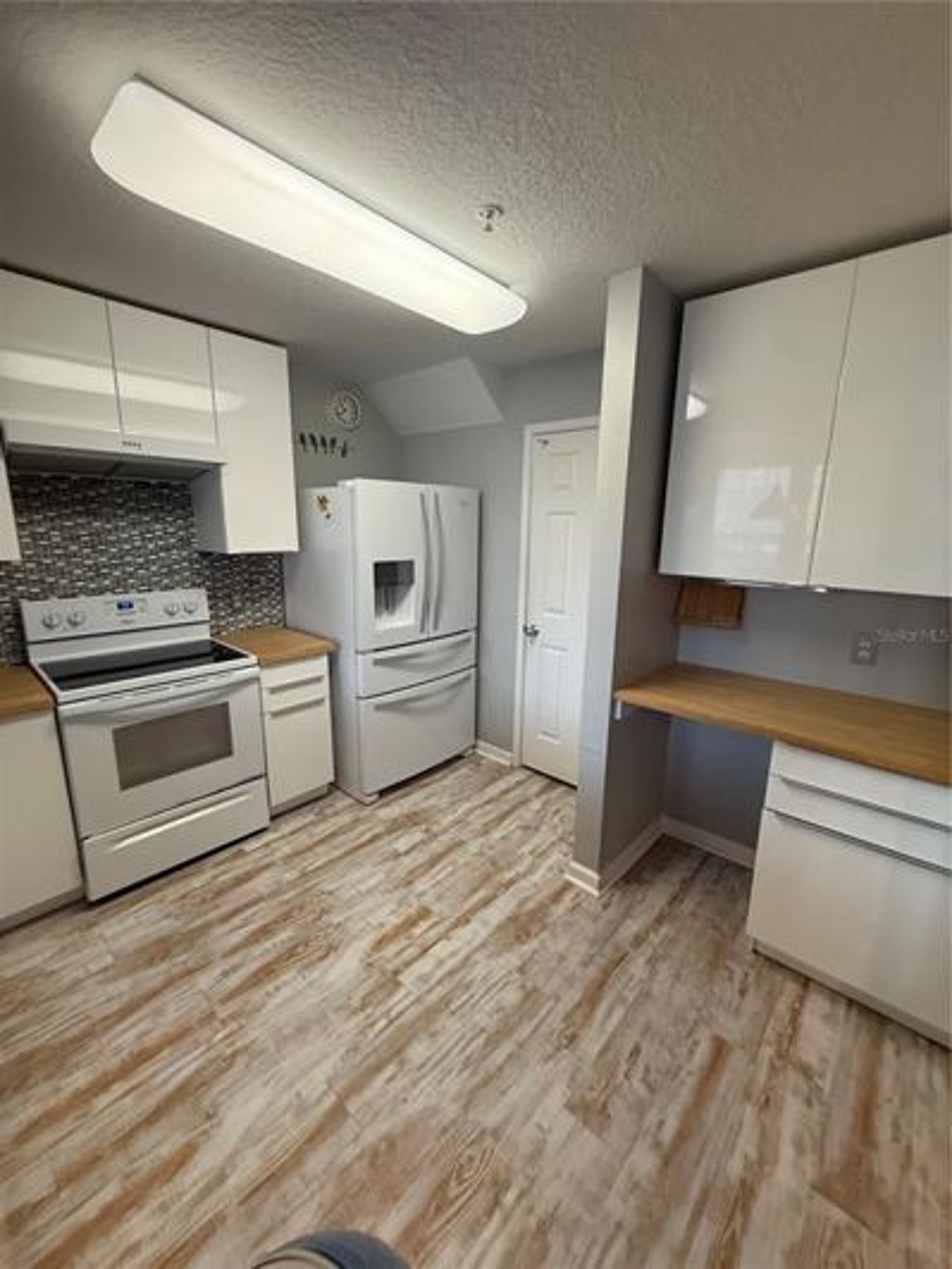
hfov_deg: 85.7
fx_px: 513
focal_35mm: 14
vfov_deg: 102.1
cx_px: 476
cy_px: 634
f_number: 2.2
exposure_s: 1/60
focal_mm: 2.22
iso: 250
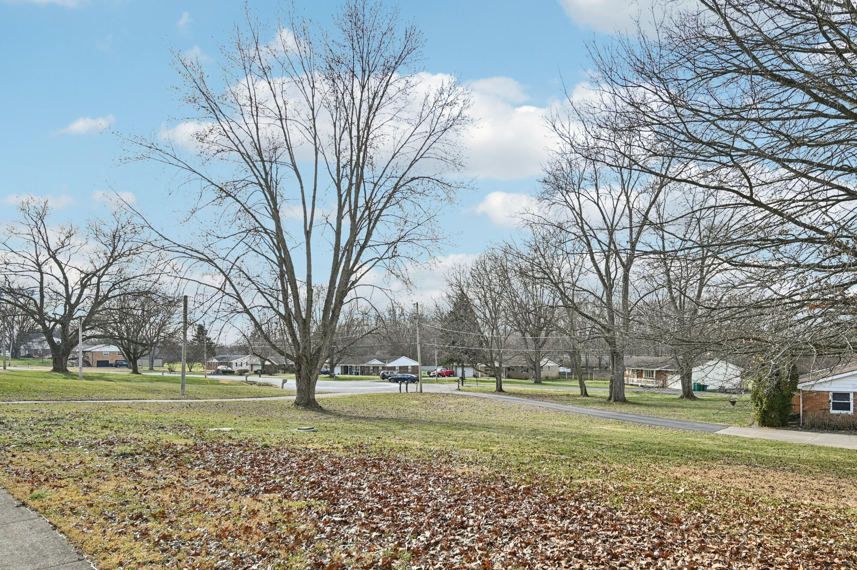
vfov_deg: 58.7
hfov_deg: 80.4
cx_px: 509
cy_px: 354
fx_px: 500
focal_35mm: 21
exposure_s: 1/1500
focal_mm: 14
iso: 400
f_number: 4
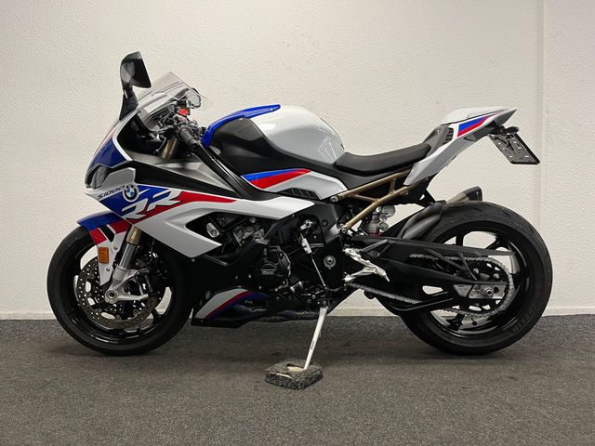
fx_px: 447
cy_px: 223
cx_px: 298
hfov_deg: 67.3
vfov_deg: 53.1
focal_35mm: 26
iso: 80
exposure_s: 1/50
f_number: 1.6
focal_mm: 5.1
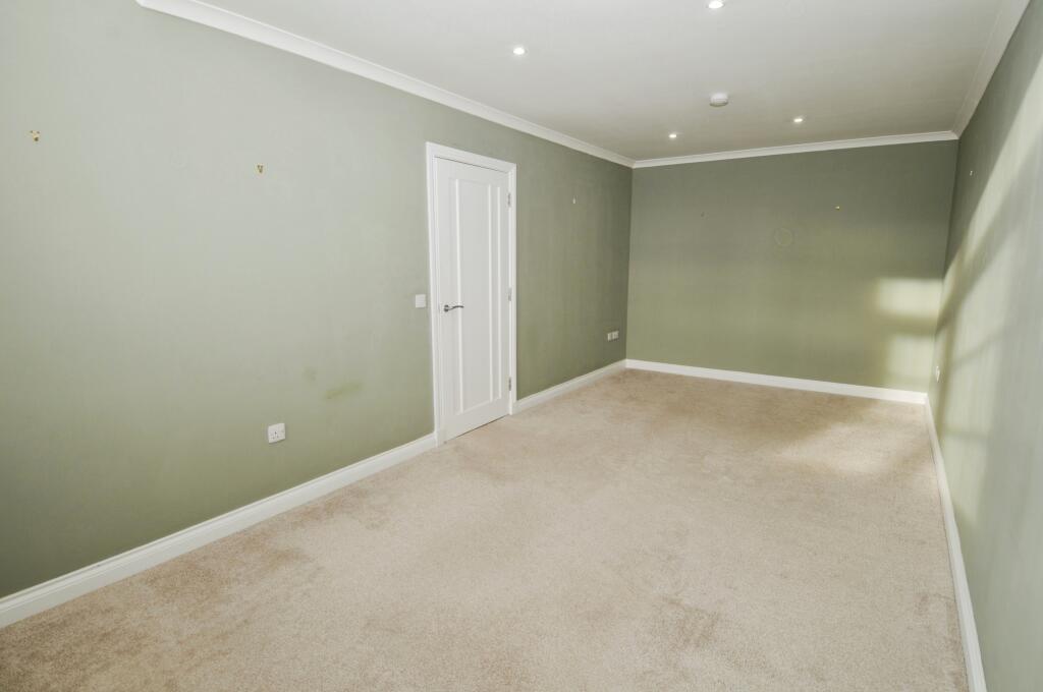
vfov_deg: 67.2
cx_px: 522
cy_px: 346
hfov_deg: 90.1
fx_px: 521
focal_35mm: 18
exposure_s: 1/25
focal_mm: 12
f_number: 7.1
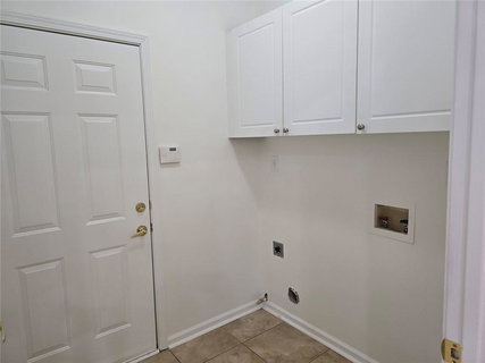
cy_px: 182
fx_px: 322
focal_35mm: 23
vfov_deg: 58.9
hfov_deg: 73.9
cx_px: 242
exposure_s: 1/120
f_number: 1.7
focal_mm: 6.3
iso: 400
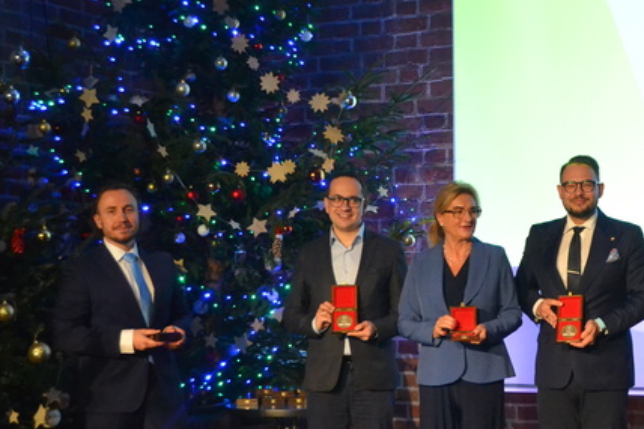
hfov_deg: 25.6
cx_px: 502
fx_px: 1395
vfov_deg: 17.5
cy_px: 235
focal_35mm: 78
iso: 3200
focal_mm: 26
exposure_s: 1/125
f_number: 4.2
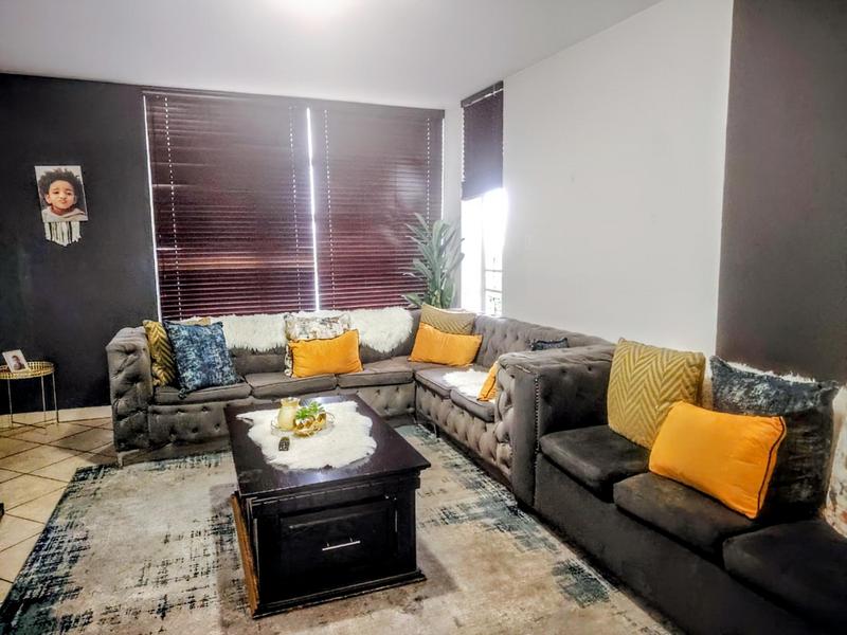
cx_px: 424
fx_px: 587
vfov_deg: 56.8
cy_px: 318
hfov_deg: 71.6
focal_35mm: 24
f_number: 1.75
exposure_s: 1/50
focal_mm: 5.25
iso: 6656
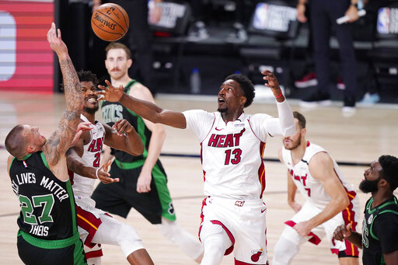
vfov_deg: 3.4
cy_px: 132
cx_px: 199
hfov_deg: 5.2
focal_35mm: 400
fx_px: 4421
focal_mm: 400
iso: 4000
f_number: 2.8
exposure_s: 1/2000
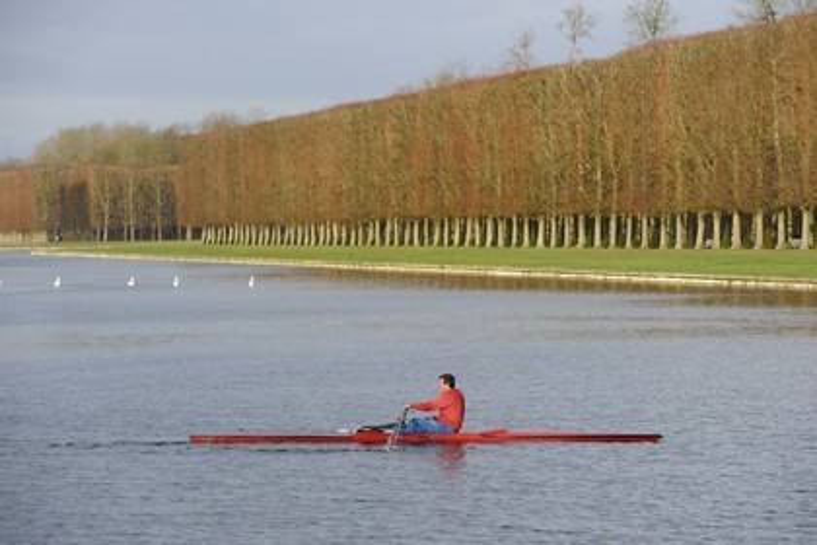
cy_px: 272
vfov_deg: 7.6
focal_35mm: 180
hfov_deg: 11.4
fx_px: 4085
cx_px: 408
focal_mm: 180
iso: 200
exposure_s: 1/320
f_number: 7.1
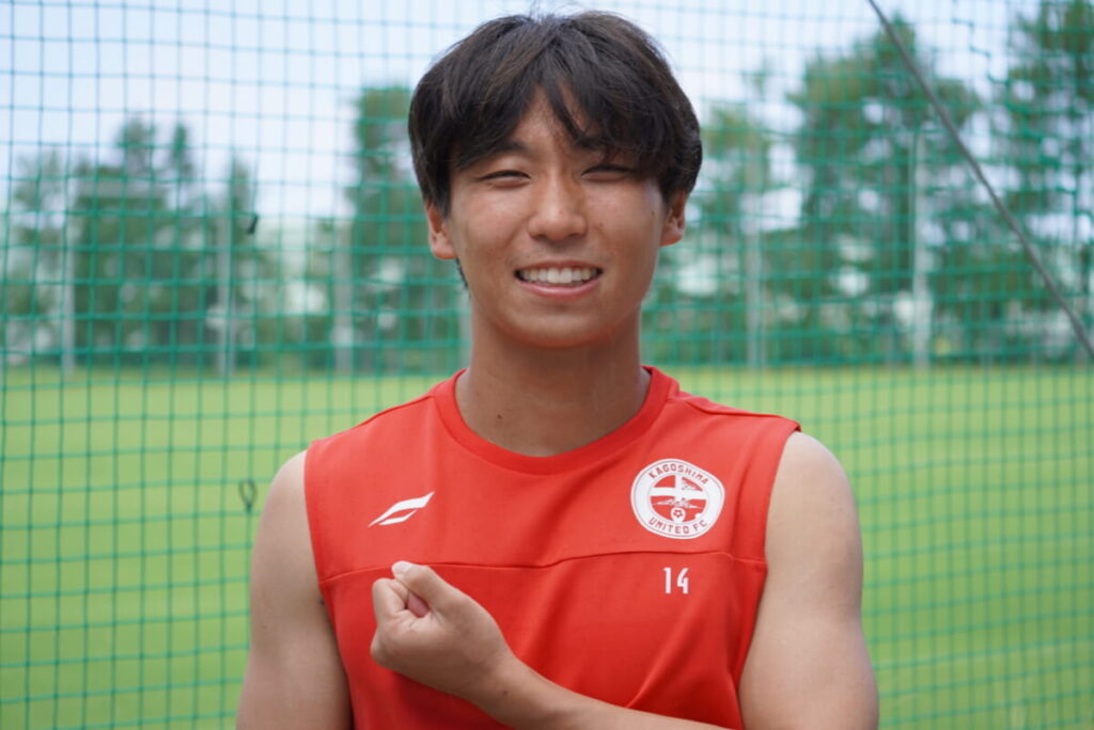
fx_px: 3193
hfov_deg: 19.4
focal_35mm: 105
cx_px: 547
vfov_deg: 13.1
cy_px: 365
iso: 100
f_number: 4.5
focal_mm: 70
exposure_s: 1/200
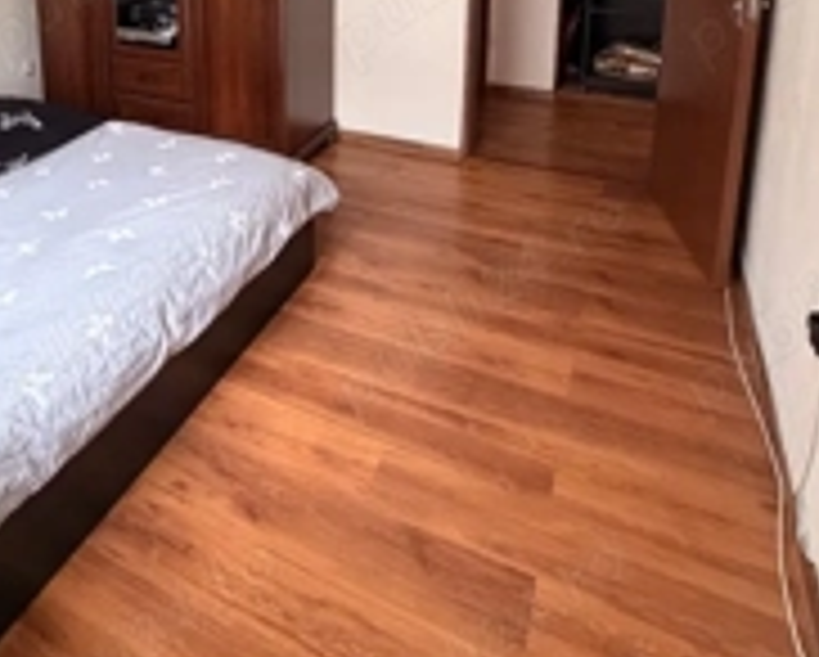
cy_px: 4
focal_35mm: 30
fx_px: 728
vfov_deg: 42.2
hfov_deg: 56.3
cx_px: 220
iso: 320
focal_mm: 2.22
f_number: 2.2
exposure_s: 1/60
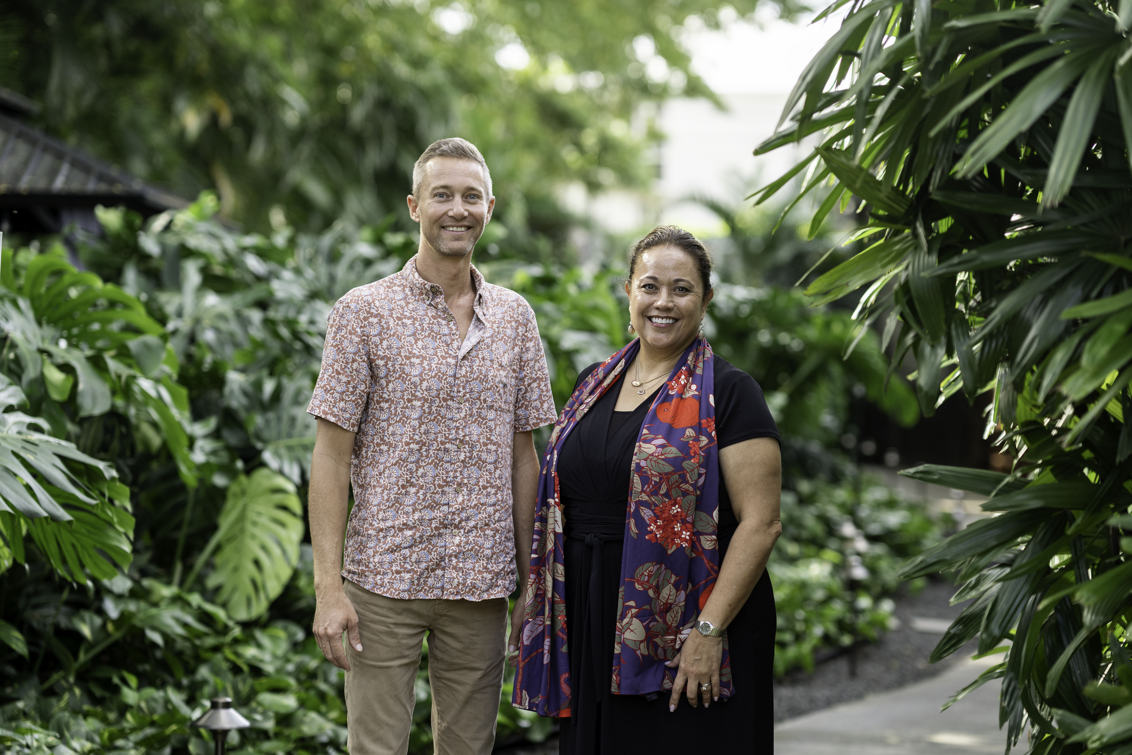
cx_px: 566
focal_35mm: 85
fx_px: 2673
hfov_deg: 23.9
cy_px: 378
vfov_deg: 16.1
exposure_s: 1/400
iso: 125
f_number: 2
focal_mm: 85
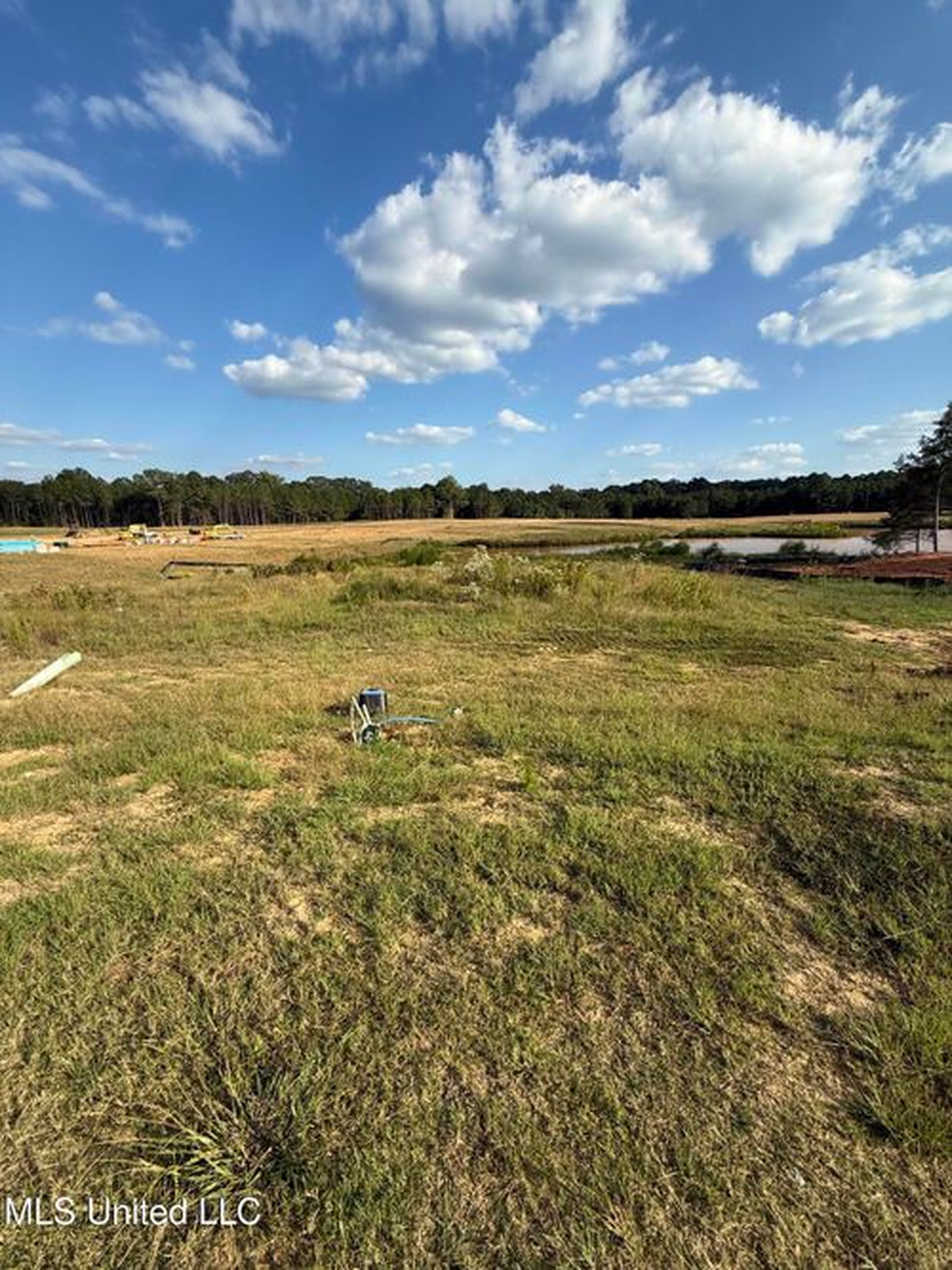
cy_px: 635
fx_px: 514
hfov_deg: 85.7
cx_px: 476
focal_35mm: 14
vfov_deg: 102.1
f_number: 2.2
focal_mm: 2.22
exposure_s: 1/1613
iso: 50
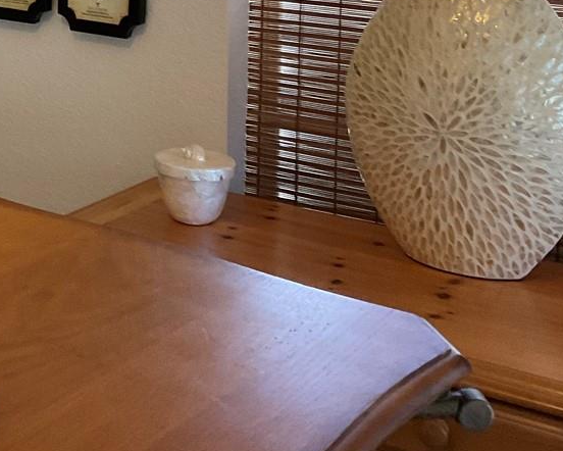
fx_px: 1367
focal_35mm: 82
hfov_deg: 21.9
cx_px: -79
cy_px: -23
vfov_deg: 18.2
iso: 160
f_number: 1.8
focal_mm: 3
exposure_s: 1/60
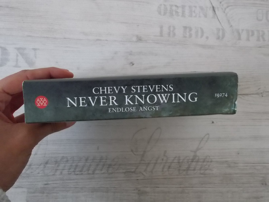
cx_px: 134
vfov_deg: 41.8
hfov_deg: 54.0
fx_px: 264
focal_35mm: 34
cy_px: 101
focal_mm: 6
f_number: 3.6
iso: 800
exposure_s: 1/80
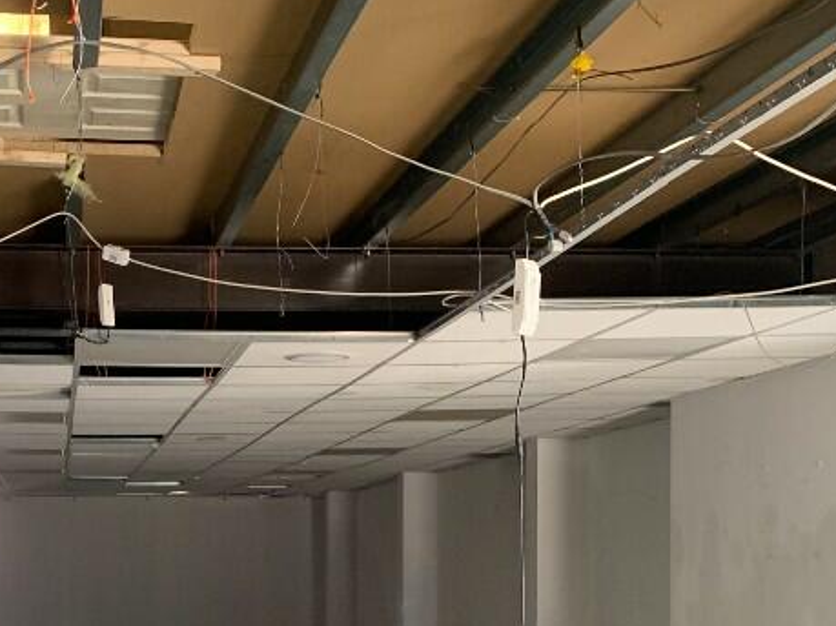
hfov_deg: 32.2
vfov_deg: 24.0
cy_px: 635
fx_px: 1400
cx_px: 146
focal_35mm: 58
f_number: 1.8
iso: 400
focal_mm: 4.25
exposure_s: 1/48
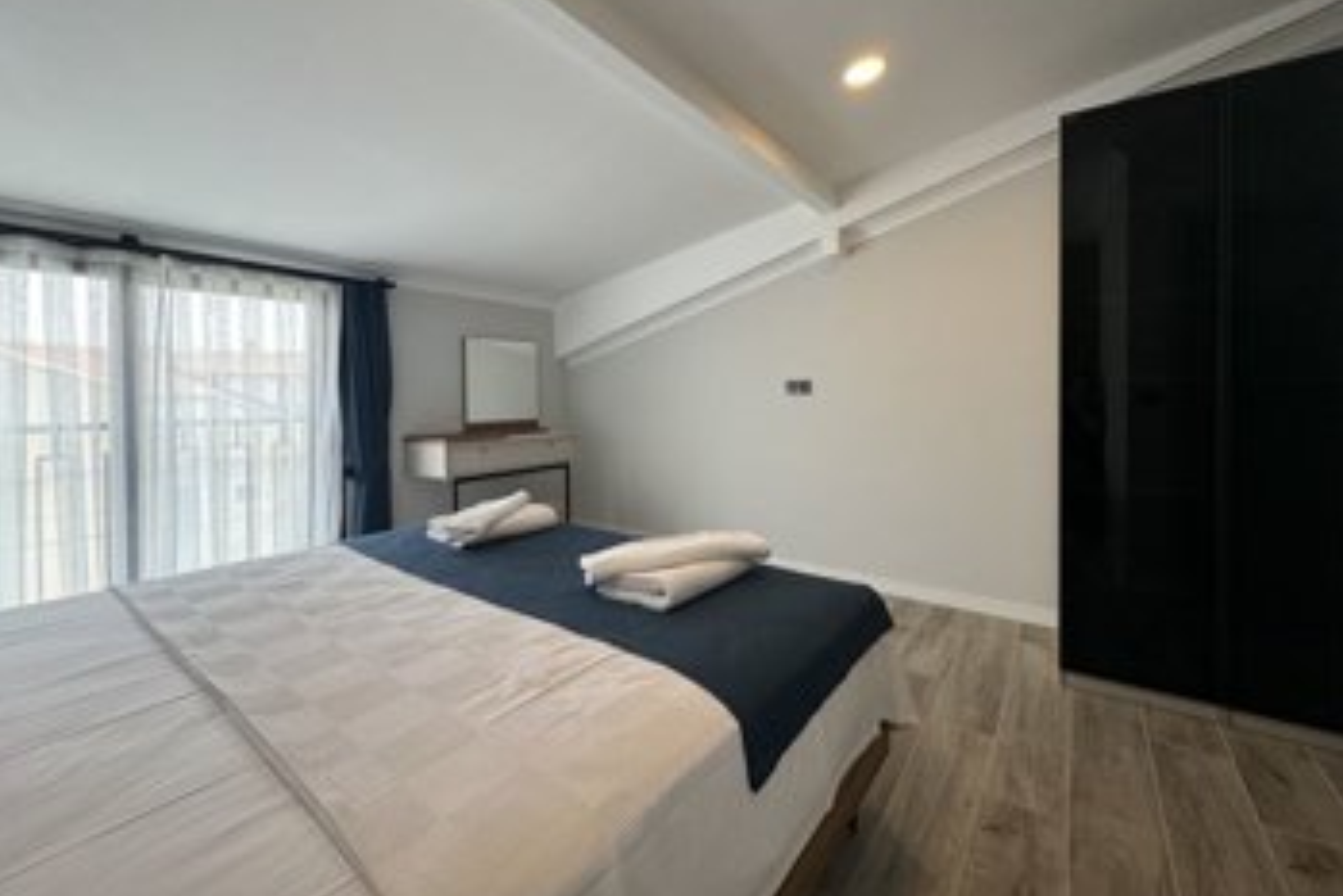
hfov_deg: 100.4
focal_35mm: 15
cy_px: 404
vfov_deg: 77.2
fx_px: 560
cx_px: 658
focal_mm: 2.22
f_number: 2.2
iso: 100
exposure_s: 1/99
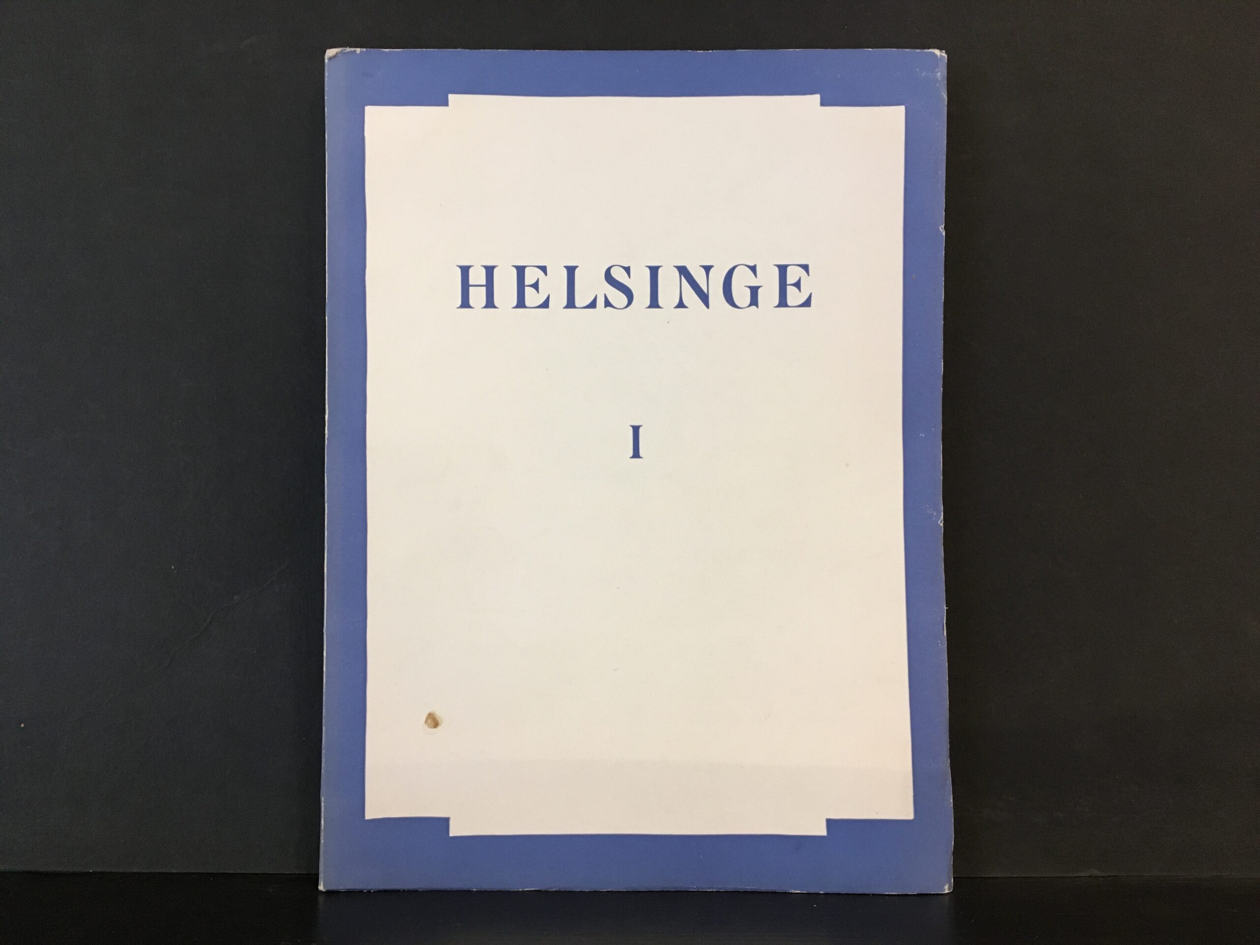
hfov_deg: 61.7
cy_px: 472
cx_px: 630
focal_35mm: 29
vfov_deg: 48.2
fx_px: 1056
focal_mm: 4.15
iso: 160
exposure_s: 1/33
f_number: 2.2
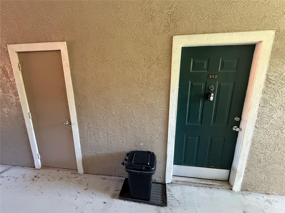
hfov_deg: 102.1
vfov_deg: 85.7
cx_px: 142
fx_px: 115
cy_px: 106
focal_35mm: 14
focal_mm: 2.22
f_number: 2.2
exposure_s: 1/60
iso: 800
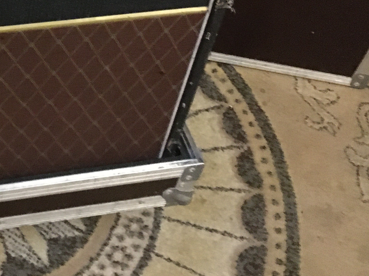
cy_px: -17
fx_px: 757
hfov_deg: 25.7
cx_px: -17
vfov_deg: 19.9
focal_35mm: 71
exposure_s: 1/17
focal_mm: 4.15
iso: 1000
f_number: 2.2
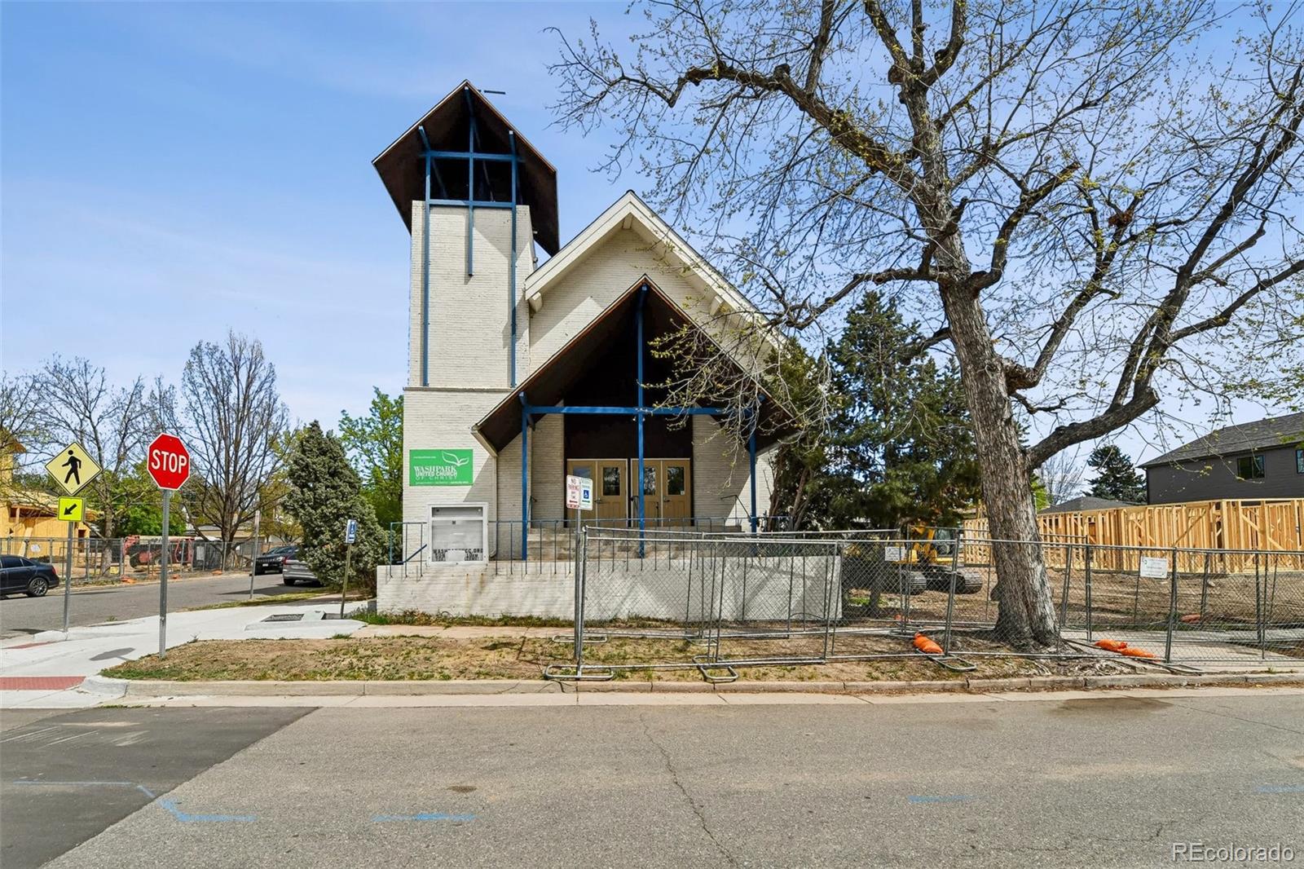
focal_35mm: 14
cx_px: 652
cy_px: 434
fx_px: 507
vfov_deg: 81.2
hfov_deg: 104.3
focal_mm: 14
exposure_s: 1/800
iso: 400
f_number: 11
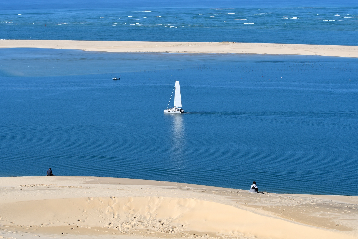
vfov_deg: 13.0
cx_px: 179
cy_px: 120
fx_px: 1044
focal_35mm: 105
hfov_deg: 19.5
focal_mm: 70
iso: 100
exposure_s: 1/400
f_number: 11
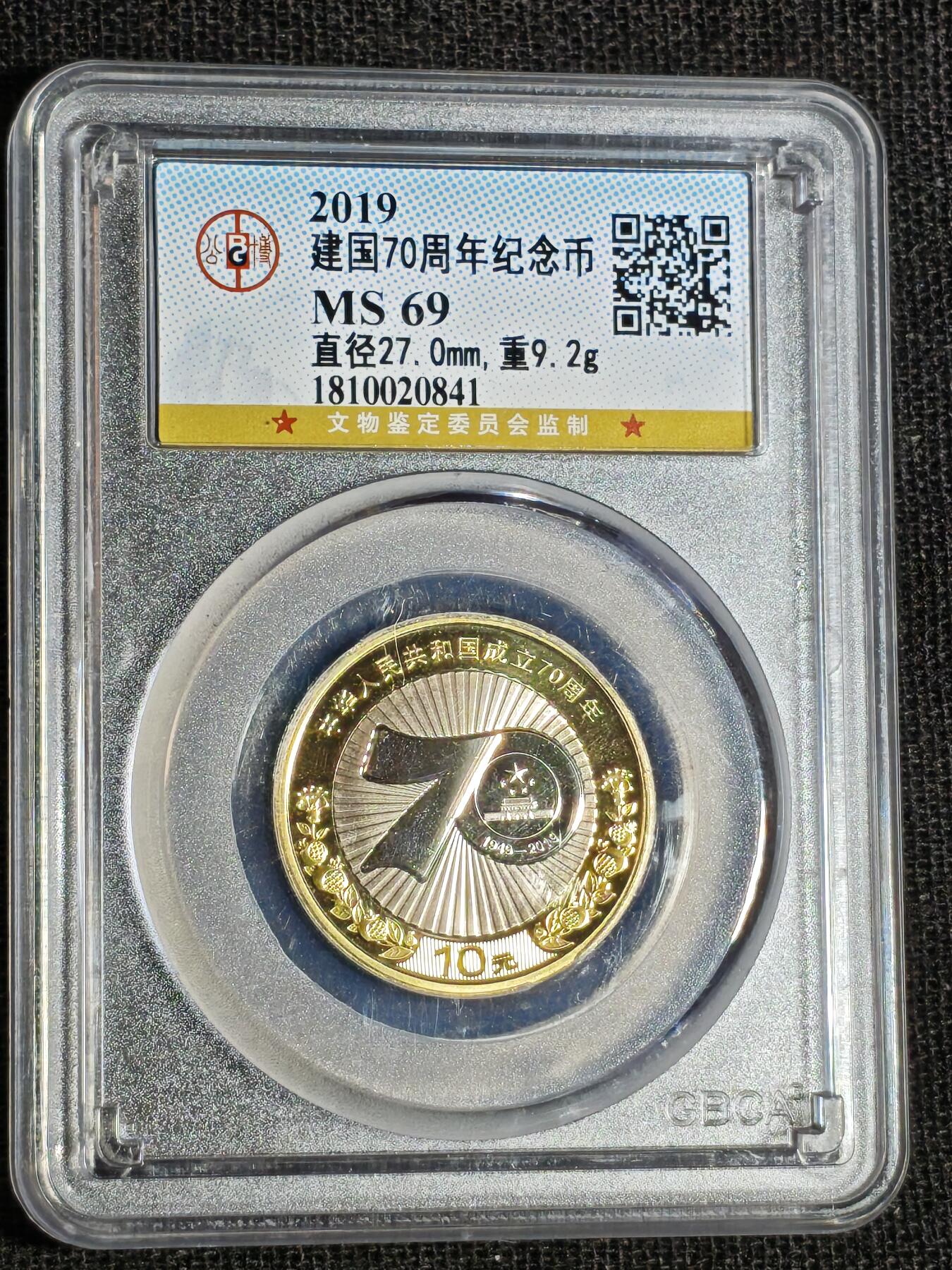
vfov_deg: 18.4
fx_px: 3924
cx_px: 476
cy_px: 635
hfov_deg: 13.8
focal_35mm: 107
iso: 50
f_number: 1.5
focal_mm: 4.94
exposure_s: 1/560
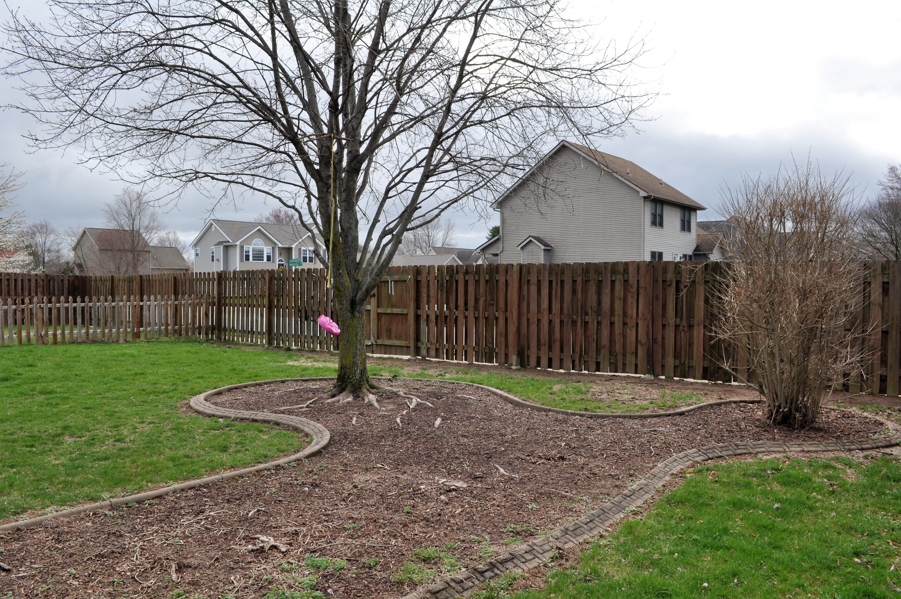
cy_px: 300
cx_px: 450
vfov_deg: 47.8
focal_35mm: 27
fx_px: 675
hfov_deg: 67.4
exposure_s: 1/200
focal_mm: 18
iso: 200
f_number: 10
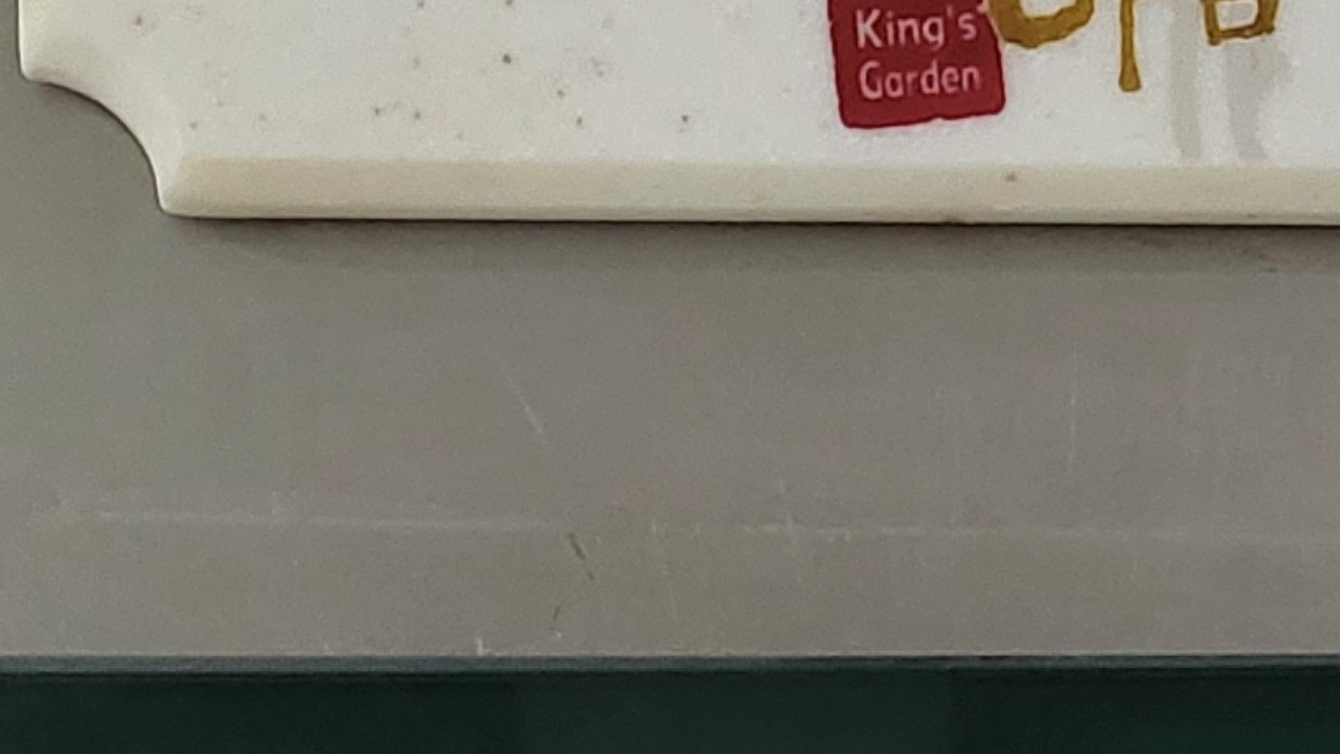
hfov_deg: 16.2
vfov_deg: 8.8
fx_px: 4691
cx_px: 776
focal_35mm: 132
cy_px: 1399
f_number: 1.8
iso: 640
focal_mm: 4.25
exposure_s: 1/40
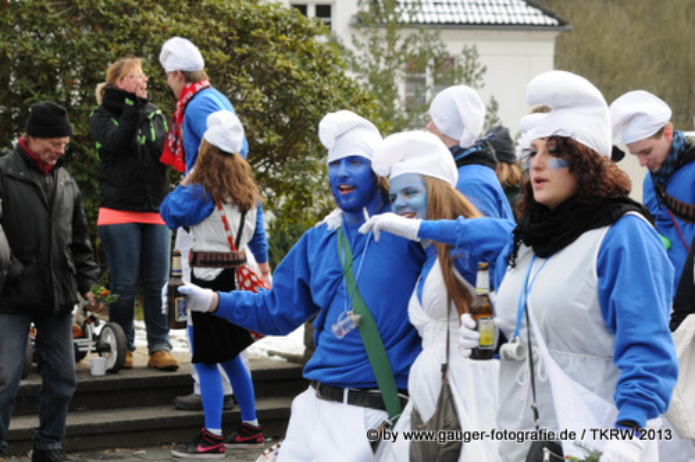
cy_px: 231
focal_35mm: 105
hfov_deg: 19.5
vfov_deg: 13.0
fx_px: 2024
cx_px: 348
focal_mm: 70
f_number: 5.6
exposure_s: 1/125
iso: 200
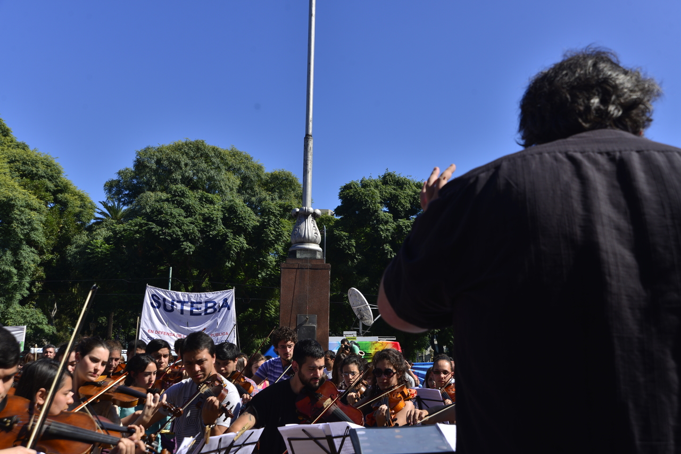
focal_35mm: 35
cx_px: 340
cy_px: 227
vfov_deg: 37.9
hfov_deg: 54.4
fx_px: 662
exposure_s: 1/200
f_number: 8
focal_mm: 35
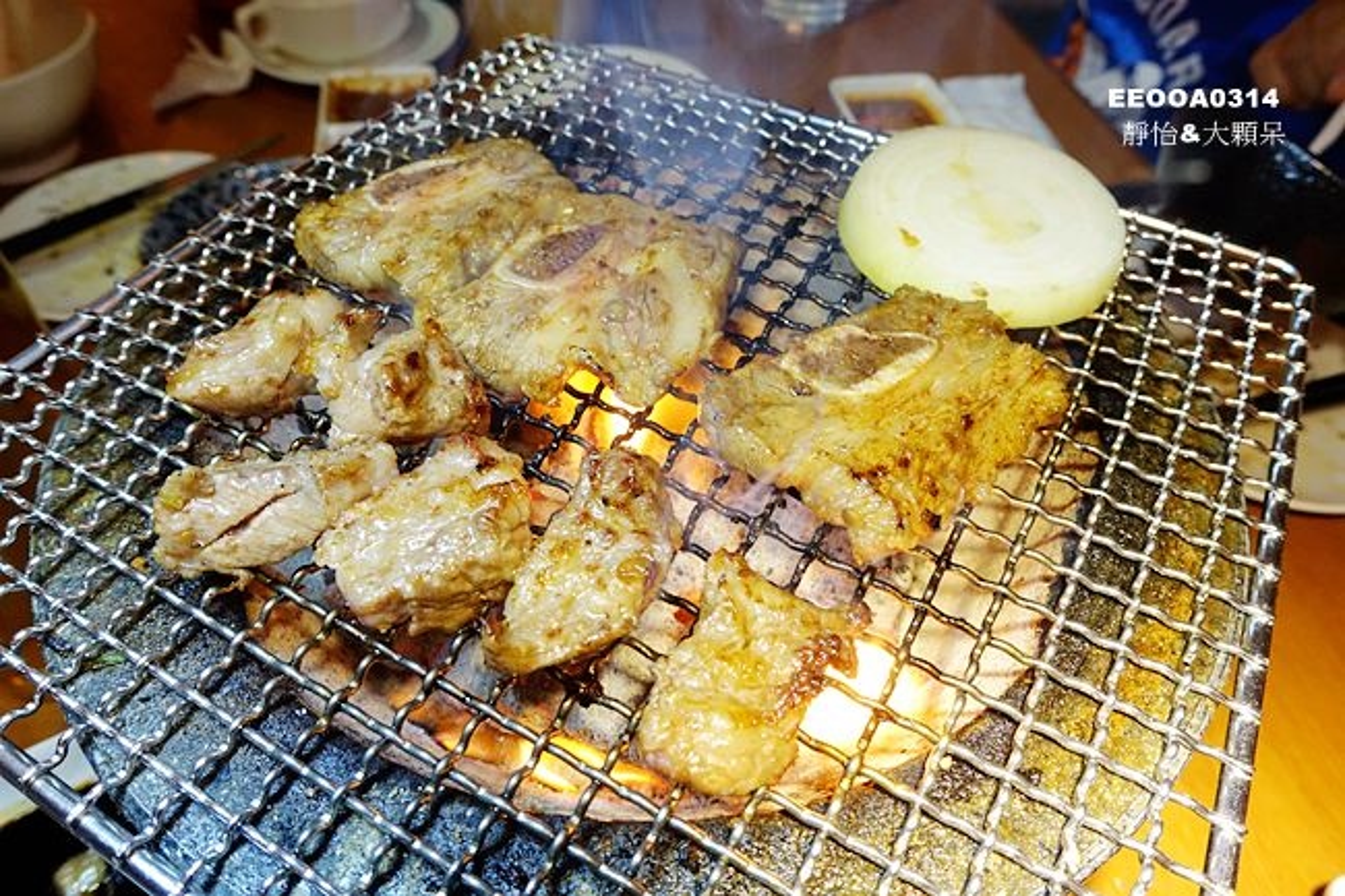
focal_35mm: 24
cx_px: 672
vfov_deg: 53.1
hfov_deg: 73.8
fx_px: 896
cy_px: 448
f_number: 4
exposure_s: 1/50
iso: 800
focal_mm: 8.84
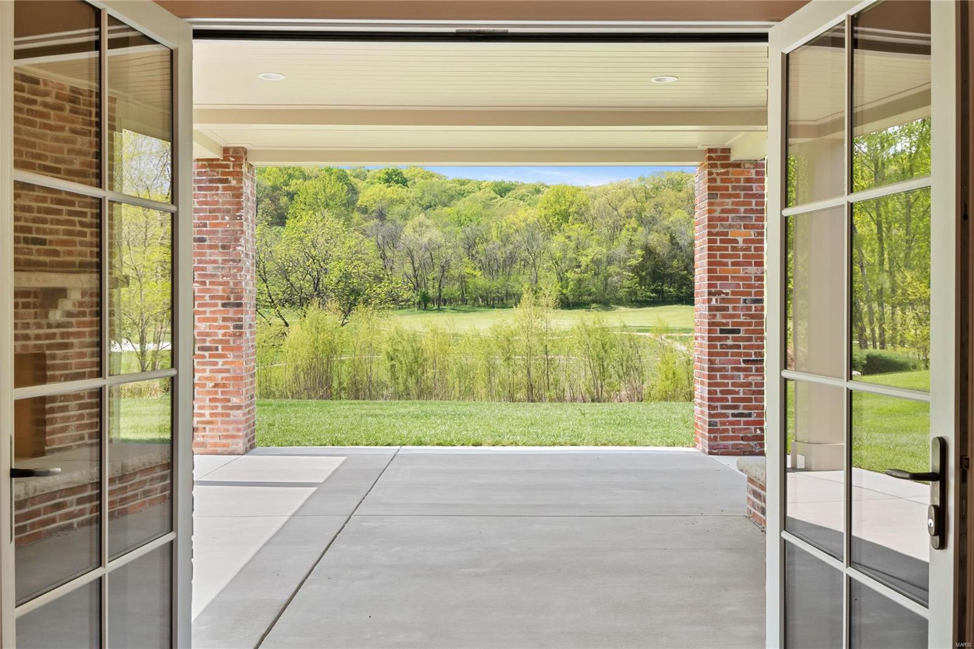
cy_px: 324
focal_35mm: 36
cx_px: 487
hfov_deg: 53.1
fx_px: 974
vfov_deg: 36.9
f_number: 8
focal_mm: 18
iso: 400
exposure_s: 1/30
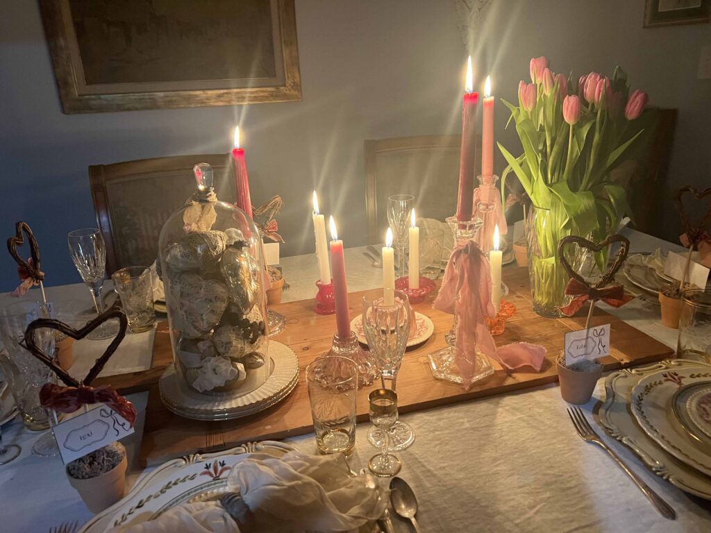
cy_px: 266
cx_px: 356
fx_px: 534
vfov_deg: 53.1
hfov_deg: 67.3
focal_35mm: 26
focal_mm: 5.7
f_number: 1.5
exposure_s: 1/40
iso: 400
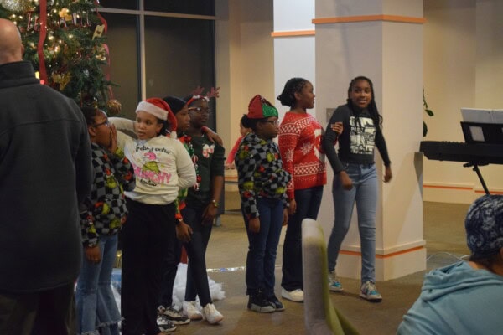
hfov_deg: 28.1
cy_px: 168
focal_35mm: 72
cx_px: 252
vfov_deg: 18.9
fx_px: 1006
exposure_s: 1/50
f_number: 5.3
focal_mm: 48
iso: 6400
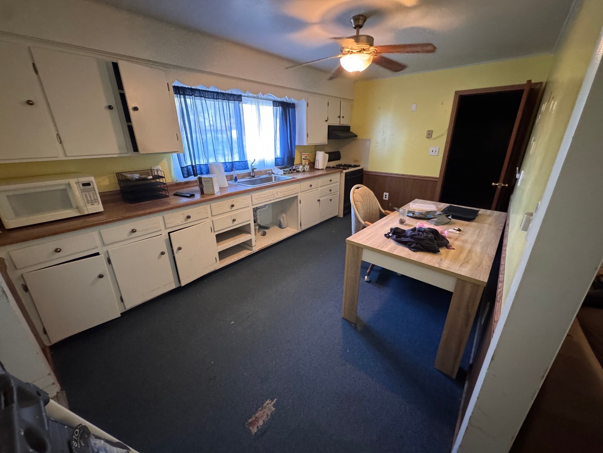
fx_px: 244
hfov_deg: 102.1
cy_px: 226
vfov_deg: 85.7
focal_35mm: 14
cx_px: 302
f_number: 2.2
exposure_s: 1/40
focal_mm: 2.22
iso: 1250
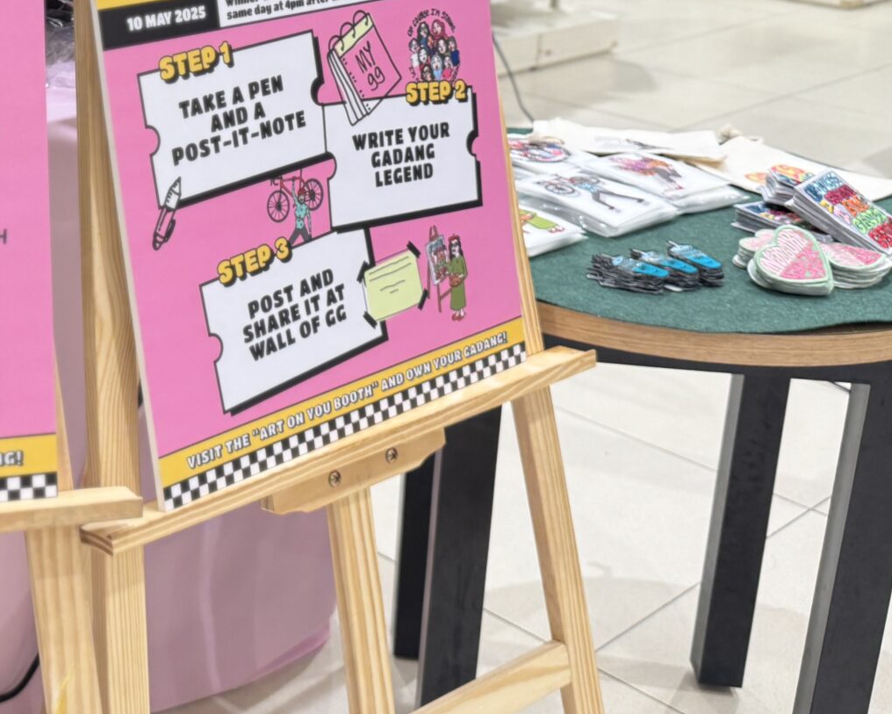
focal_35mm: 59
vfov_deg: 25.4
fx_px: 1558
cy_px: 139
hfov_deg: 29.9
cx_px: 13
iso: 125
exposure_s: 1/100
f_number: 1.78
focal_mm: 6.76
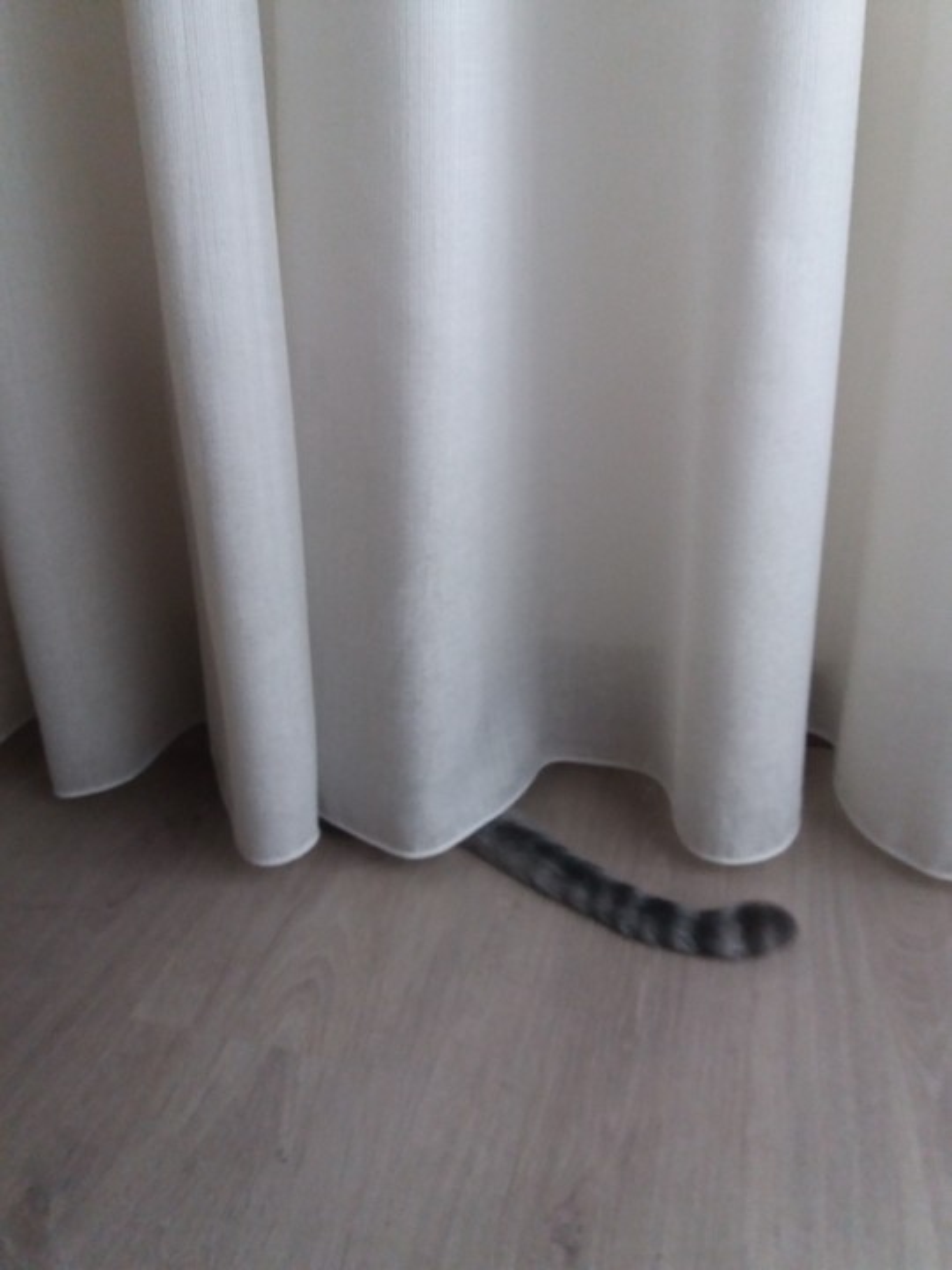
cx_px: 476
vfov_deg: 63.4
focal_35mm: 28
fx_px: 1027
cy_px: 635
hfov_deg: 49.7
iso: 250
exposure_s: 1/17
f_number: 1.9
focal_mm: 3.7
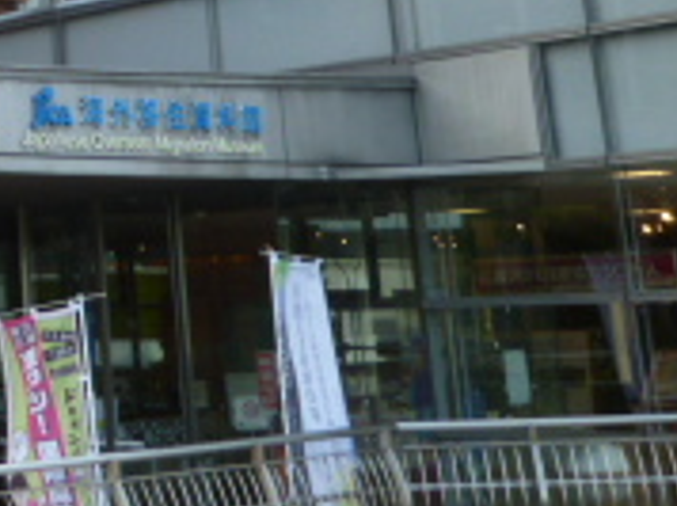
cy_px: -240
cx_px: -198
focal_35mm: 90
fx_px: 1758
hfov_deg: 20.0
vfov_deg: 15.2
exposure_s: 1/125
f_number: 4
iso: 80
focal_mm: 4.5
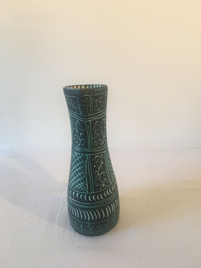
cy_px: 134
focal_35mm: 29
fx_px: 225
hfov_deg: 48.2
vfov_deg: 61.7
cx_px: 100
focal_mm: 4.15
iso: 32
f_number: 2.2
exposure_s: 1/50
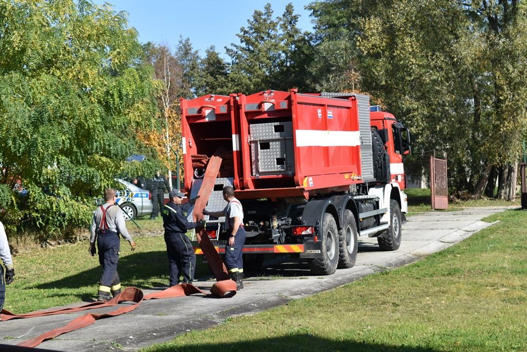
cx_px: 264
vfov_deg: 16.6
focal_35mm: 82
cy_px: 176
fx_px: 1208
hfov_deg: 24.6
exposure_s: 1/200
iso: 100
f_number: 7.1
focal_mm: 55
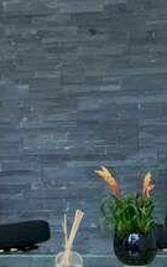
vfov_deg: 16.2
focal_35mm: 129
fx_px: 936
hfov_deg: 9.4
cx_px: -193
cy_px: 130
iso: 100
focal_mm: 26
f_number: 4.5
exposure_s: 1/50
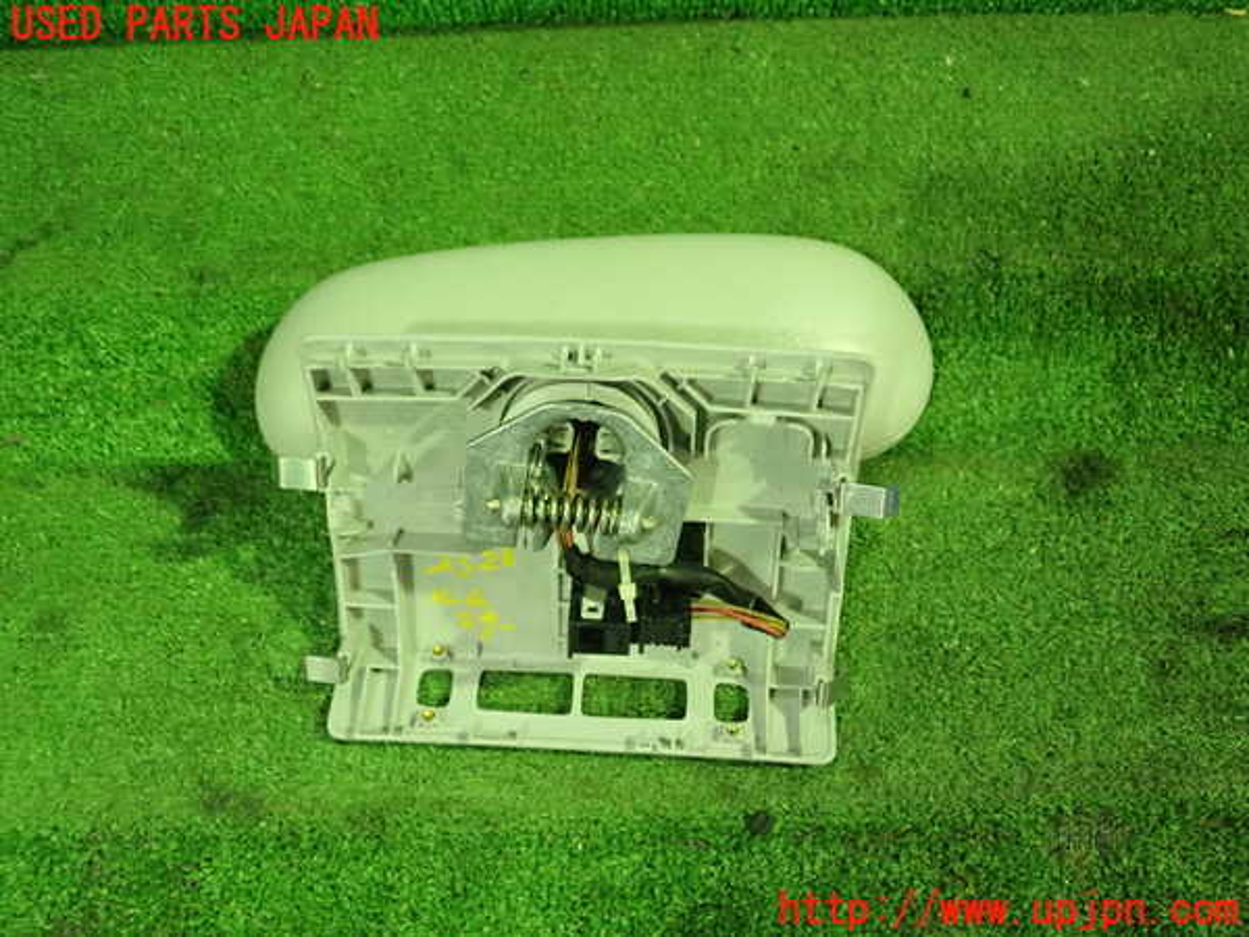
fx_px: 1155
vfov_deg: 44.2
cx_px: 624
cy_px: 468
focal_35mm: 32
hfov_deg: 56.8
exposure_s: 1/50
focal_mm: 5.87
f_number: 2.4
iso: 800
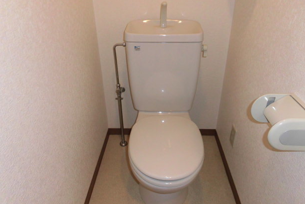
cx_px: 156
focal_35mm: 26
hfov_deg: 69.4
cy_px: 98
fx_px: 220
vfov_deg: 49.6
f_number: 3.1
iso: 100
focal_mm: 4.3
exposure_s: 1/30
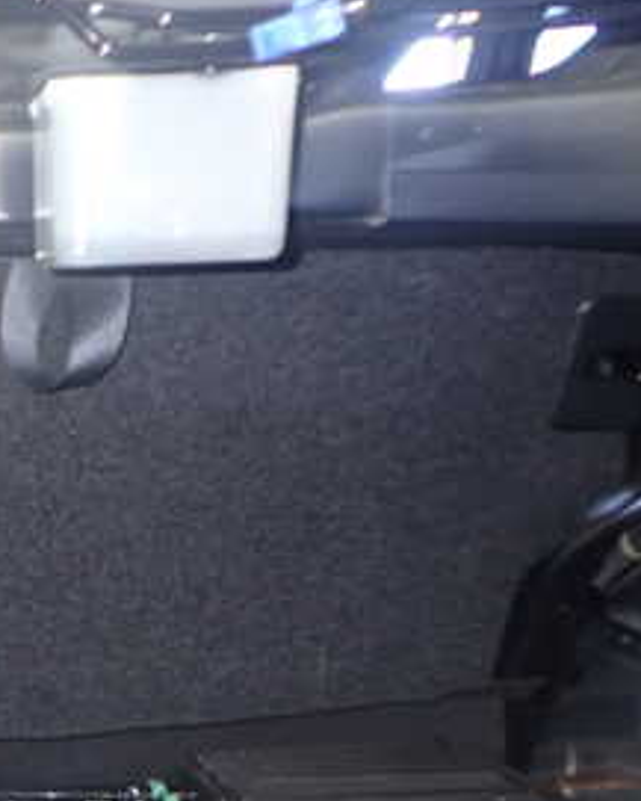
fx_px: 1280
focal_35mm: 54
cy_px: 532
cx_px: -239
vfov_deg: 34.4
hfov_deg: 23.9
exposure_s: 1/30
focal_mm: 4.5
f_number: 2
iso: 320
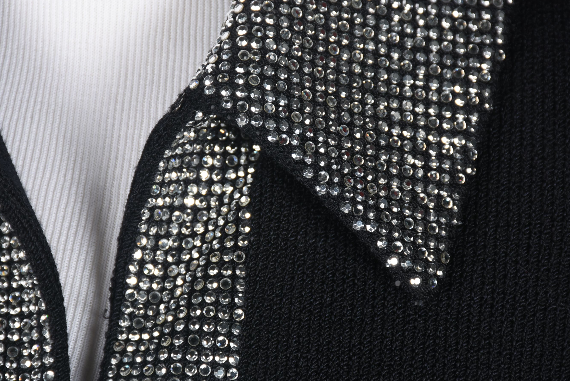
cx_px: 271
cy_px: 210
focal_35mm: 234
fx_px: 3708
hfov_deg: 8.8
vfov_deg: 5.9
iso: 200
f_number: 10
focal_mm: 140
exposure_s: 1/125
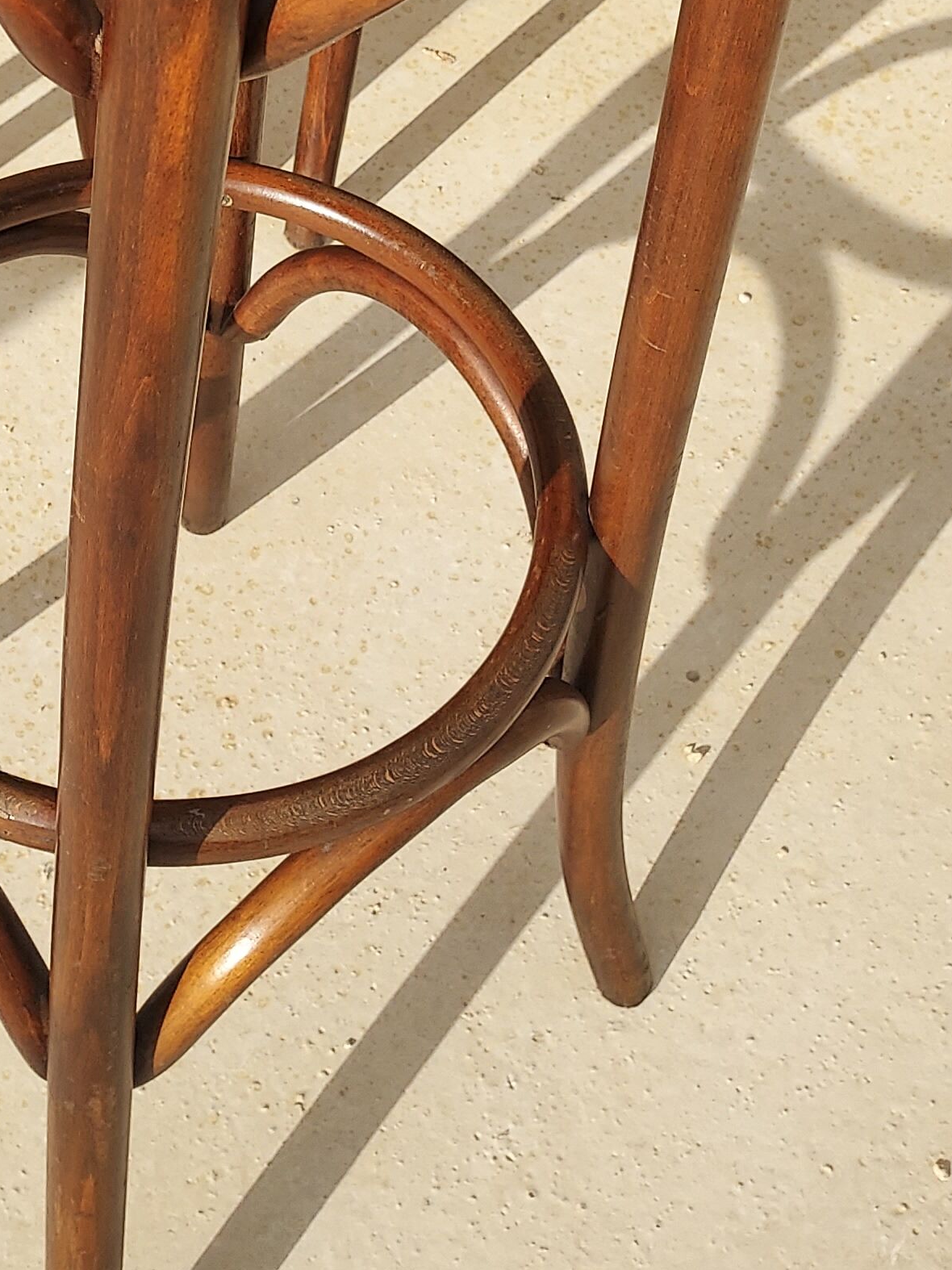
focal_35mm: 61
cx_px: 161
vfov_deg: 29.4
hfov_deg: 23.6
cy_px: -31
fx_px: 2237
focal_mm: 4.6
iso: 40
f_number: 1.8
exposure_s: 1/881
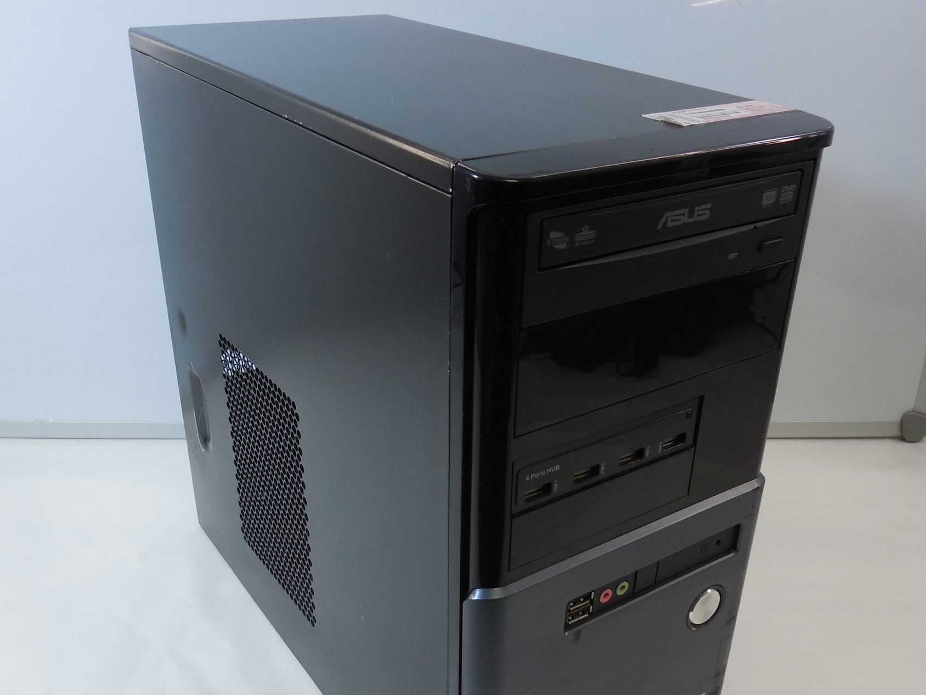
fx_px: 936
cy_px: 449
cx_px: 487
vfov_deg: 40.3
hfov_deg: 52.6
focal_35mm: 35
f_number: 3.5
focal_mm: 4.6
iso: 125
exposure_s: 1/50
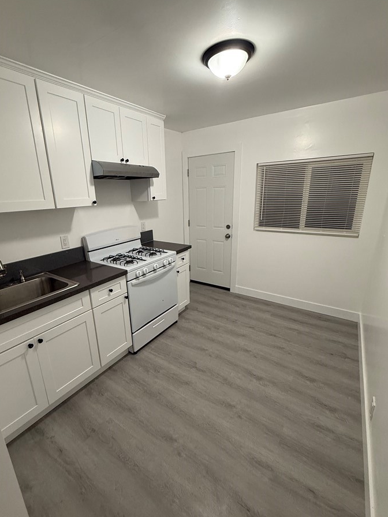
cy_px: 260
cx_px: 173
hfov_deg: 77.9
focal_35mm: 16
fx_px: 239
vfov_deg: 94.5
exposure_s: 1/60
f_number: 2.2
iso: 200
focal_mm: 2.22
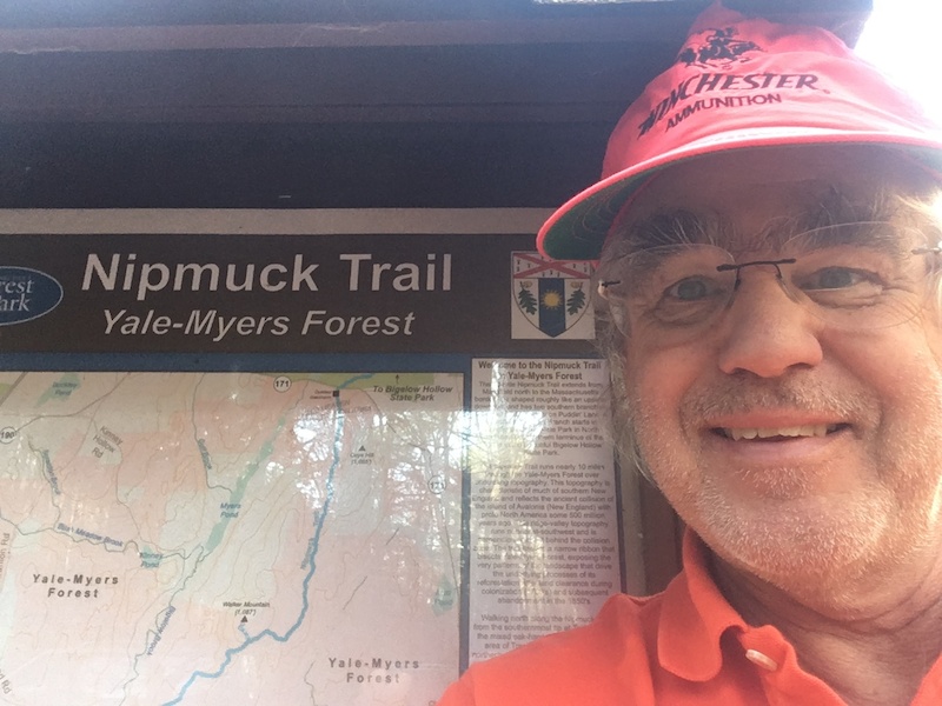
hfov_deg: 58.4
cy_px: 353
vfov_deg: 45.4
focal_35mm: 31
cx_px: 471
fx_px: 844
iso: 100
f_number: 2.4
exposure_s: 1/30
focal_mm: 2.15
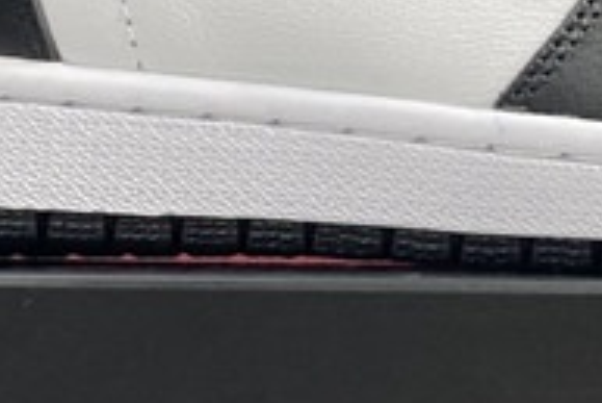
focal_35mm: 140
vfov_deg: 9.8
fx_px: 2343
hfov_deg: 14.6
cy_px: 137
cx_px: 474
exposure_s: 1/50
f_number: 1.8
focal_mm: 4.25
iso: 100
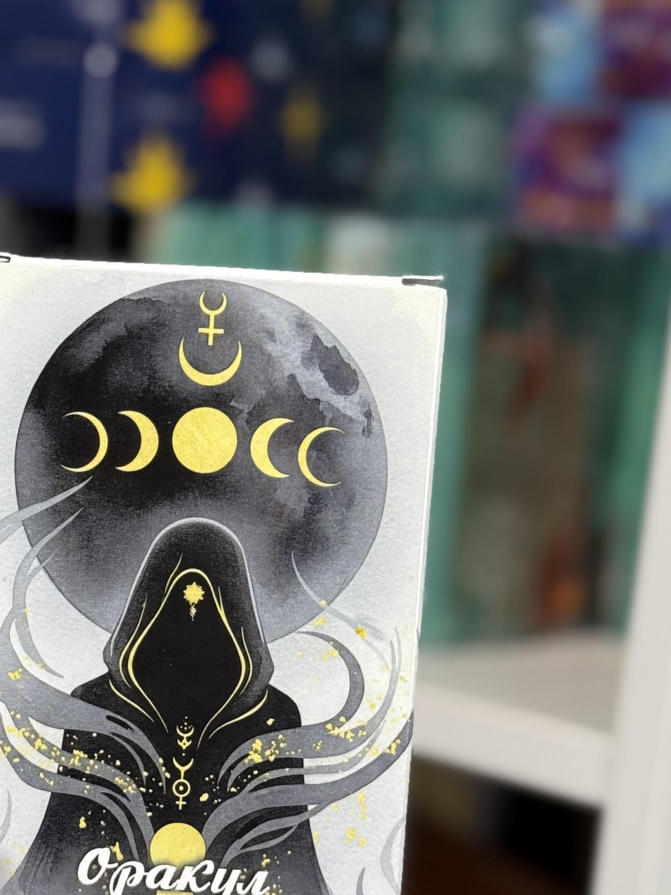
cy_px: 650
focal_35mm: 88
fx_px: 2275
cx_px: 145
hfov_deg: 16.7
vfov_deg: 22.1
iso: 64
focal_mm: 6.76
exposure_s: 1/118
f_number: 1.78
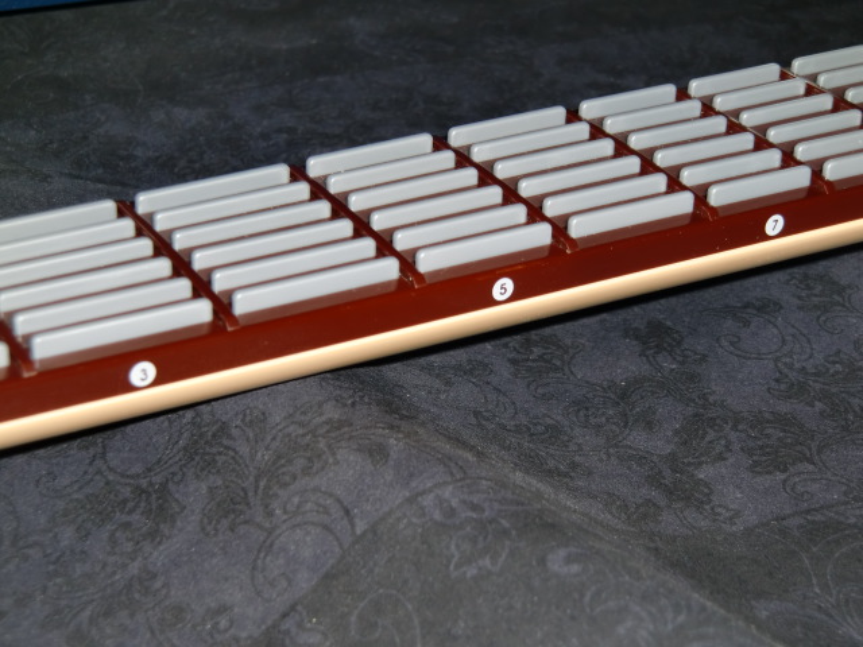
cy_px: 324
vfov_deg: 19.4
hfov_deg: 25.7
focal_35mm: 76
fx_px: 1895
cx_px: 432
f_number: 4.6
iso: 64
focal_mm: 13.6
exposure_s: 1/15
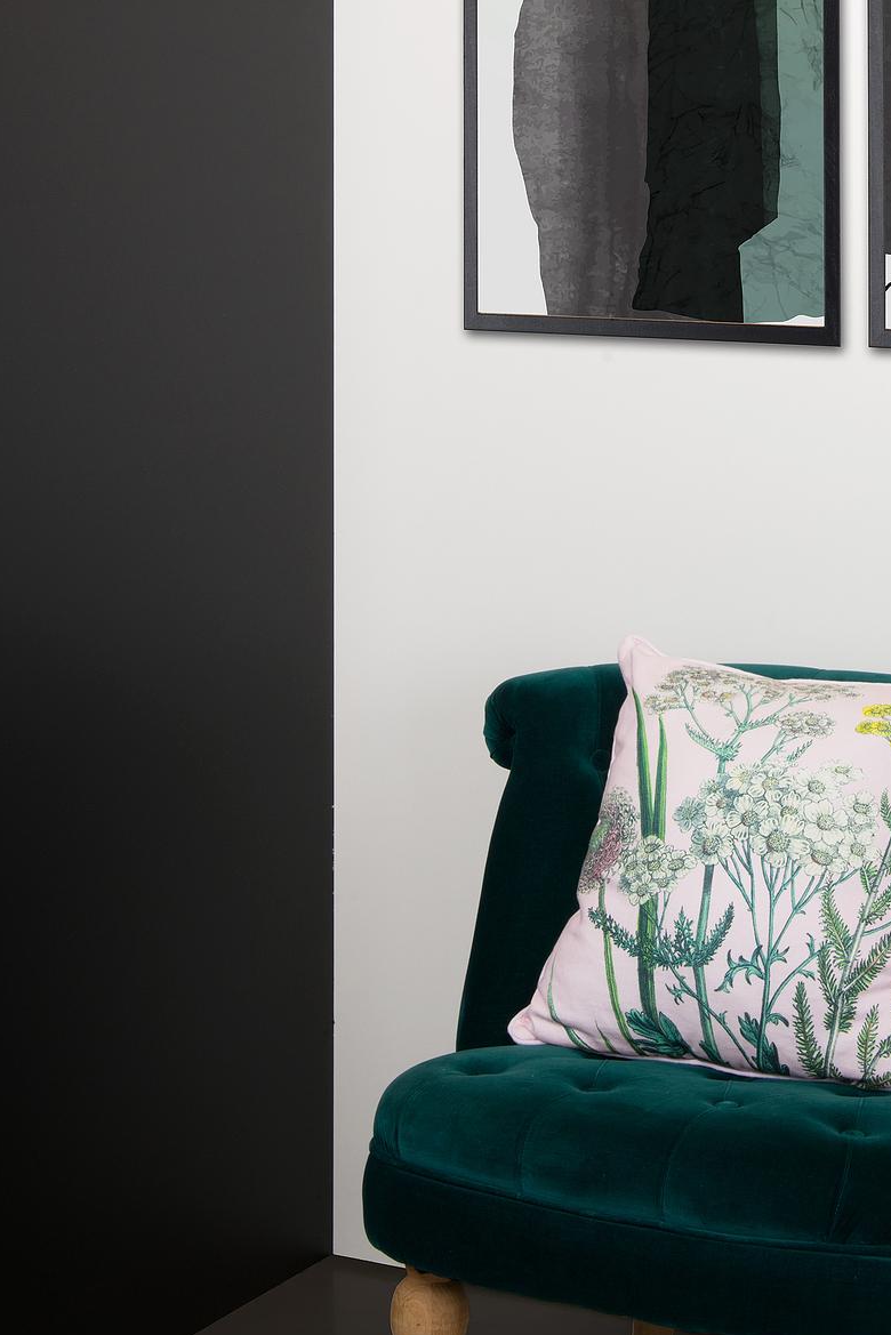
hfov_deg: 17.6
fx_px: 2857
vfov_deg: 25.8
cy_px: 264
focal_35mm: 77
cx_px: 647
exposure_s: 1/15
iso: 100
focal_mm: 45
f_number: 18
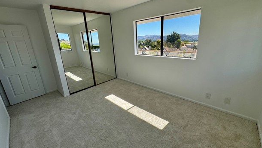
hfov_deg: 99.4
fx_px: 111
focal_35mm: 16
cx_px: 134
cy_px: 71
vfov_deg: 67.0
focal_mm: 2.22
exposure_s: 1/669
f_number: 2.2
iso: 40
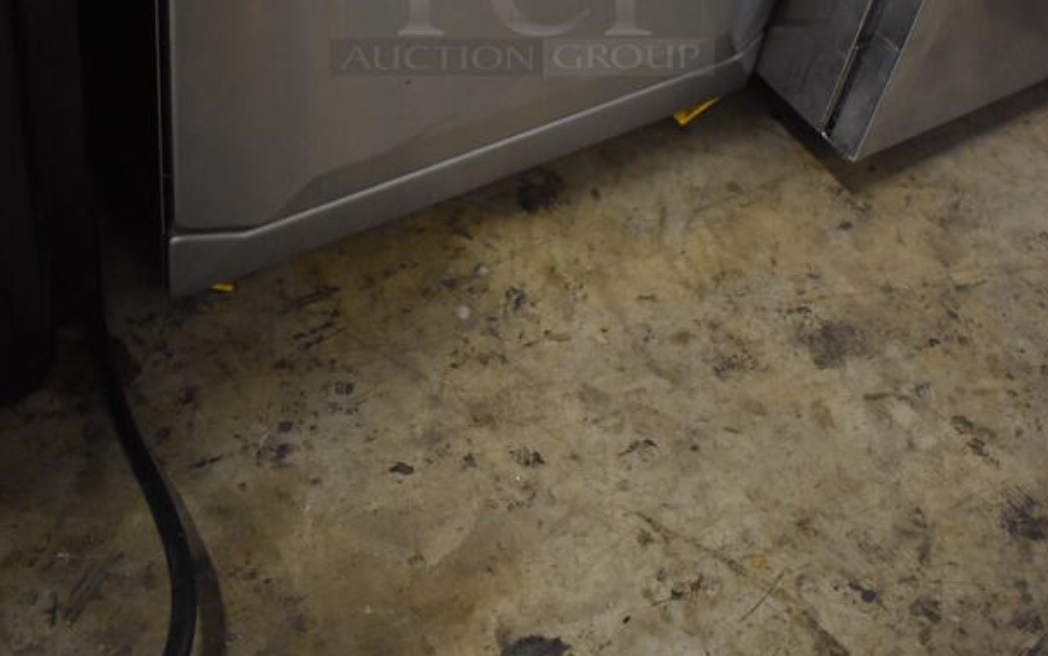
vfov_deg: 26.4
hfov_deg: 43.5
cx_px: 523
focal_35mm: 46
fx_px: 1314
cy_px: -15
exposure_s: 1/30
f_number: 3.5
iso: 2200
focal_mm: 20
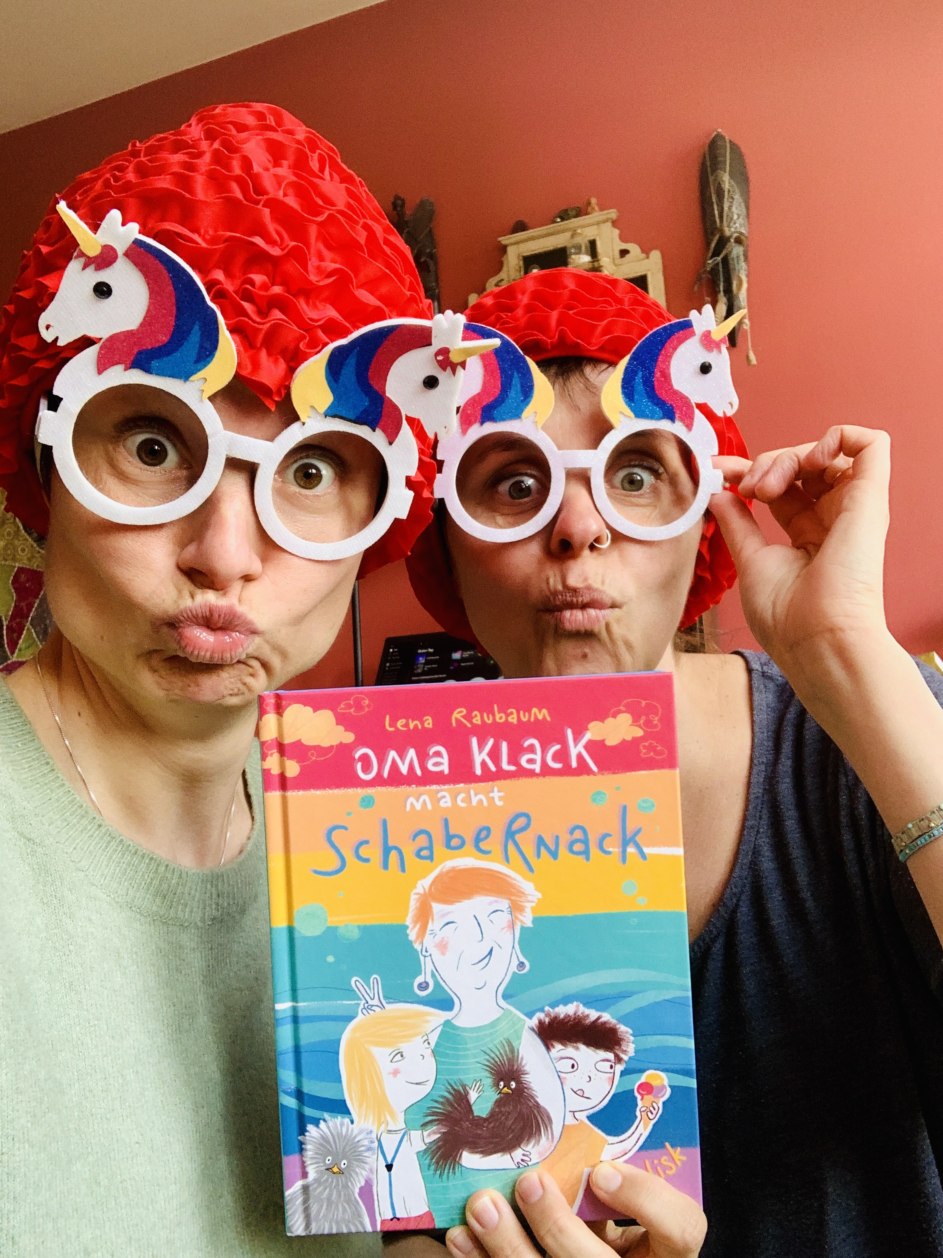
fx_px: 1162
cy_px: 629
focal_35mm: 32
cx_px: 472
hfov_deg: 44.2
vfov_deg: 56.8
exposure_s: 1/60
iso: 80
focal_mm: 2.87
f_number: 2.2
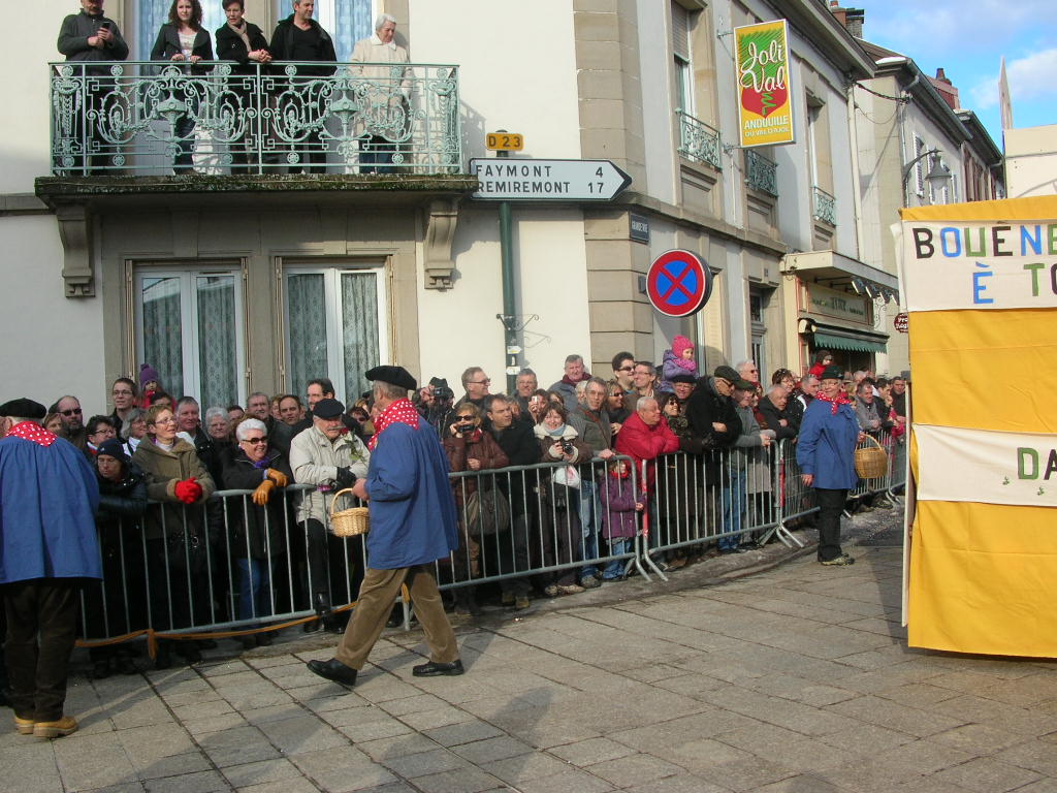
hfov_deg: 52.6
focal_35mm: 35
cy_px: 396
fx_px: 1069
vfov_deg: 40.7
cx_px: 528
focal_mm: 5.8
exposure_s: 1/163
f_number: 5.6
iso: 50
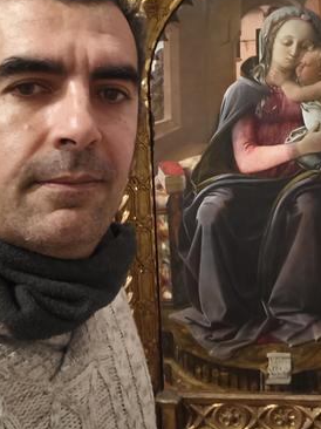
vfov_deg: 44.3
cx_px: 203
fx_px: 508
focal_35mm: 41
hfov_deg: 34.9
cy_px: 109
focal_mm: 2.24
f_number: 2.2
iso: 1000
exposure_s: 1/33.3
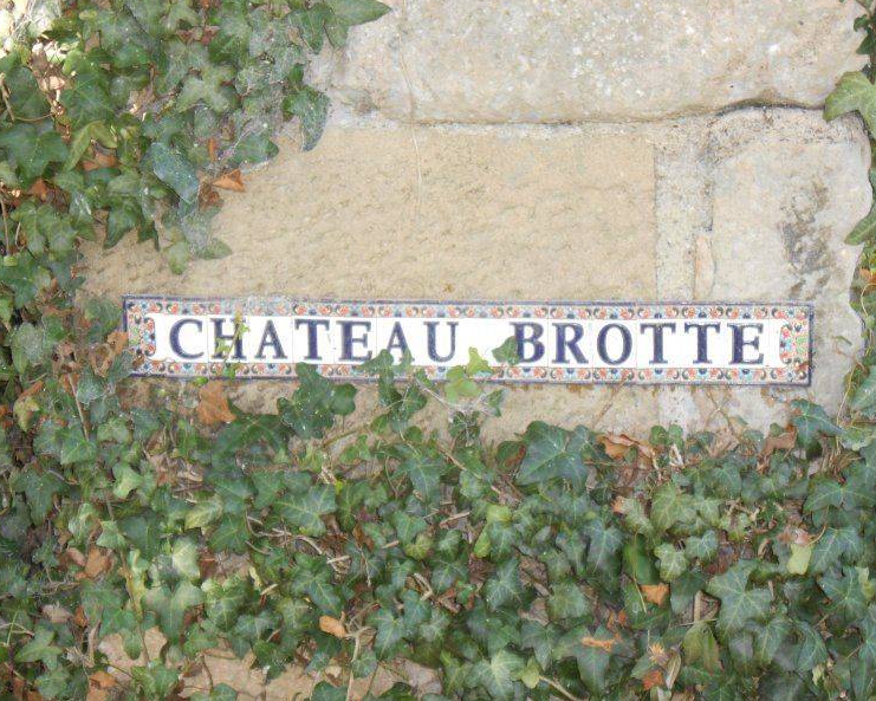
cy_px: 350
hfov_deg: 19.6
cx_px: 440
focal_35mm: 98
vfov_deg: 15.7
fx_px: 2541
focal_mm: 16.5
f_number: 4.6
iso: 400
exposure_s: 1/60
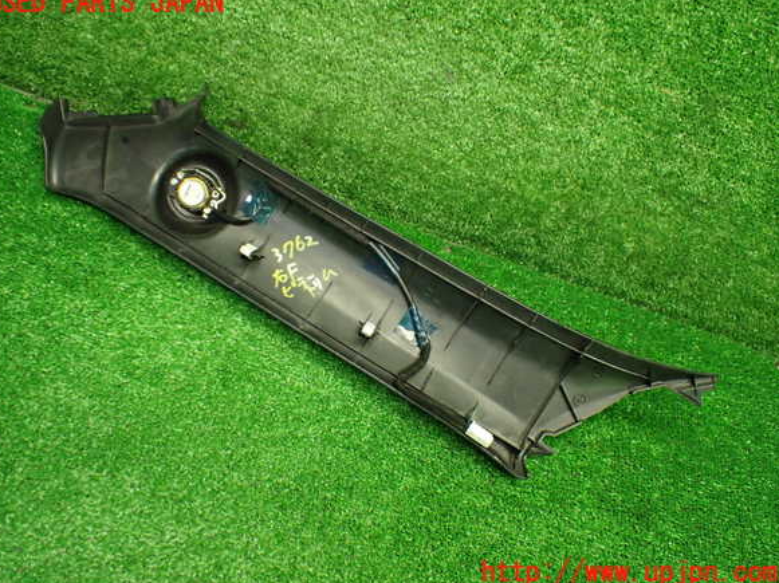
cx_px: 382
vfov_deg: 45.4
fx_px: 697
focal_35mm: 31
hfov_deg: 58.4
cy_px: 288
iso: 800
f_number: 2.3
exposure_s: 1/125
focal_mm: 5.4
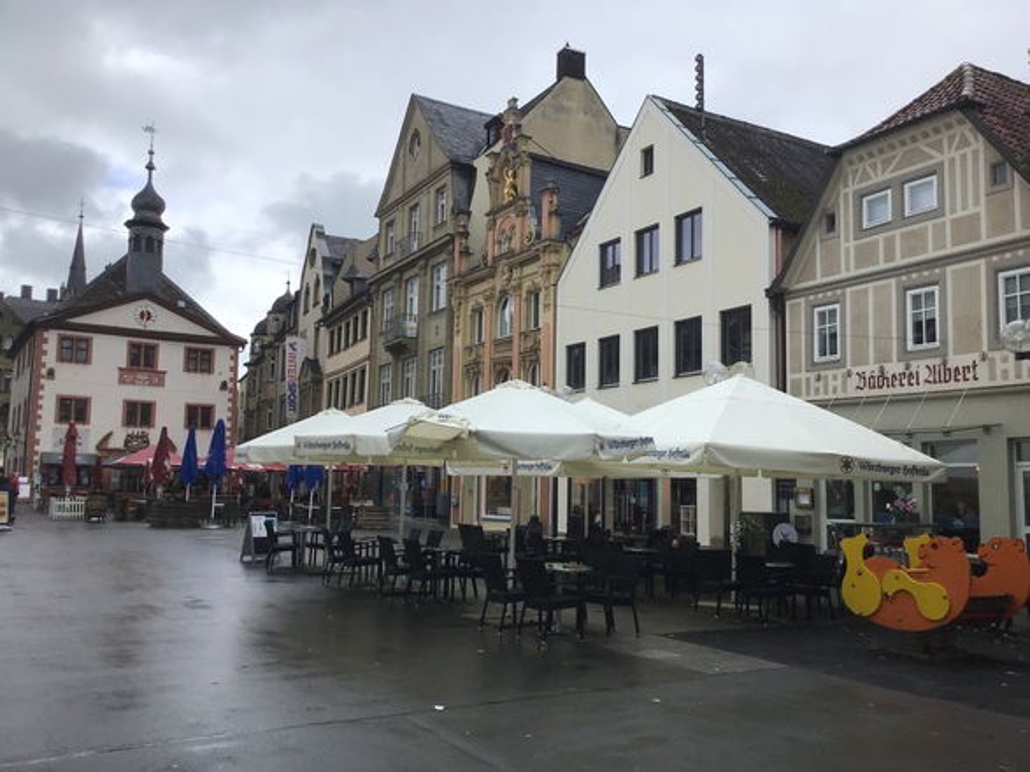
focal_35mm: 31
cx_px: 515
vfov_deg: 45.4
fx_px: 922
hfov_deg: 58.4
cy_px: 386
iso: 25
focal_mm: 3.3
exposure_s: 1/646
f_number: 2.4
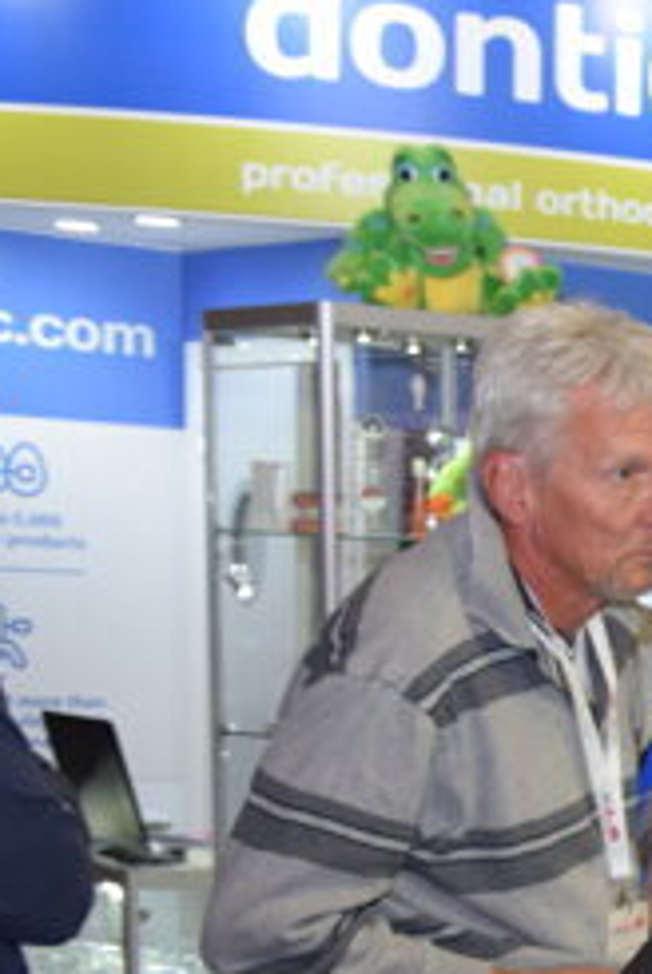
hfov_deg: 9.5
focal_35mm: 127
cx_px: 1638
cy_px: 1012
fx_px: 3440
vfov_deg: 15.8
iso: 800
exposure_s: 1/80
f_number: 4.5
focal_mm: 24
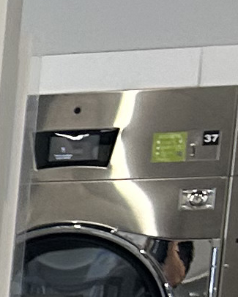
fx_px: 2218
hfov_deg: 4.7
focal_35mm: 252
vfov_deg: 7.2
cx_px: -1133
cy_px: 721
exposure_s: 1/121
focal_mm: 5.7
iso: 40
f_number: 1.5
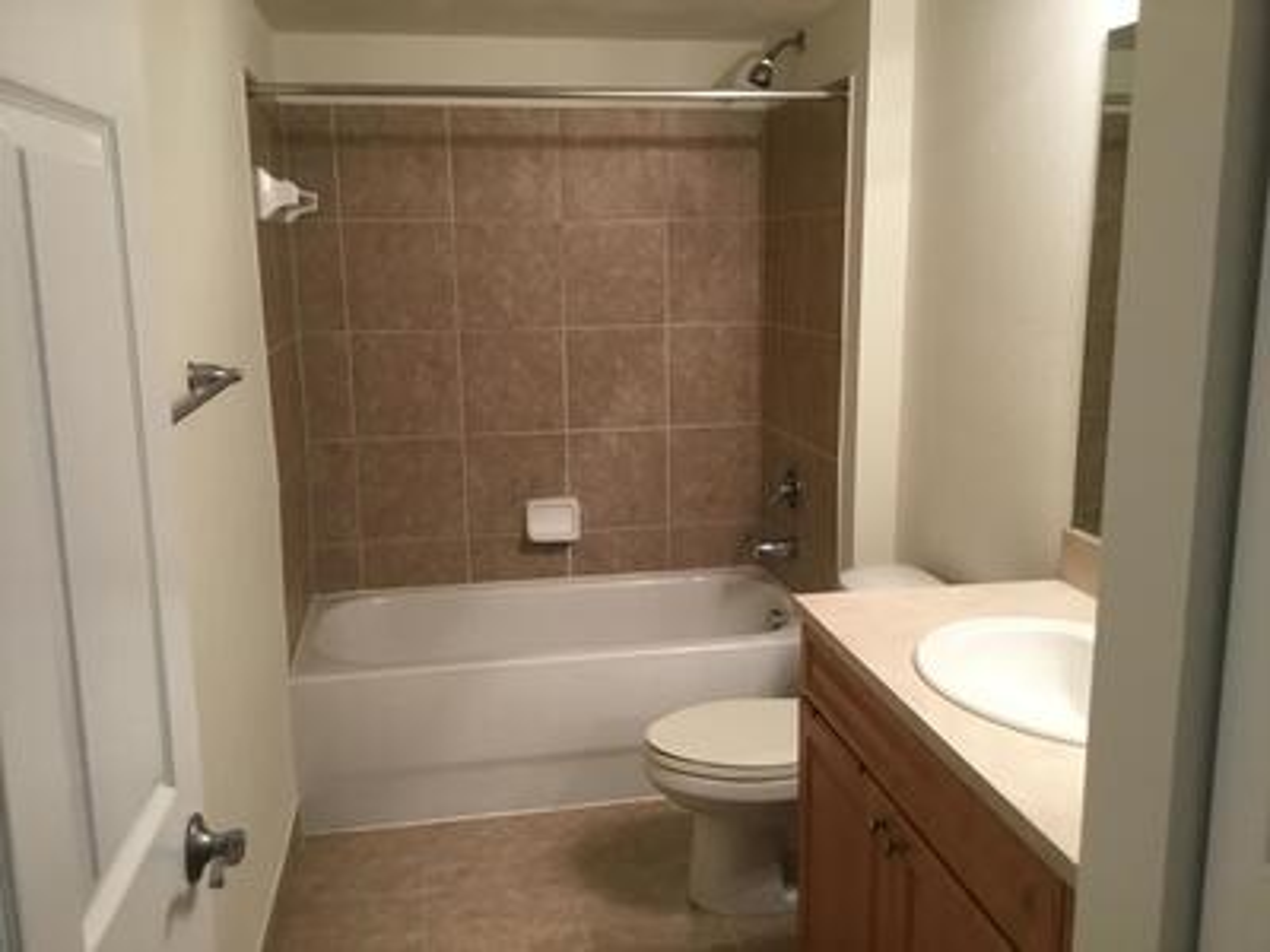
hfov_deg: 58.4
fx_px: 1137
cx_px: 635
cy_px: 476
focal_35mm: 31
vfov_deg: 45.4
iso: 100
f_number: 2.4
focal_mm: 3.3
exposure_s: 1/30
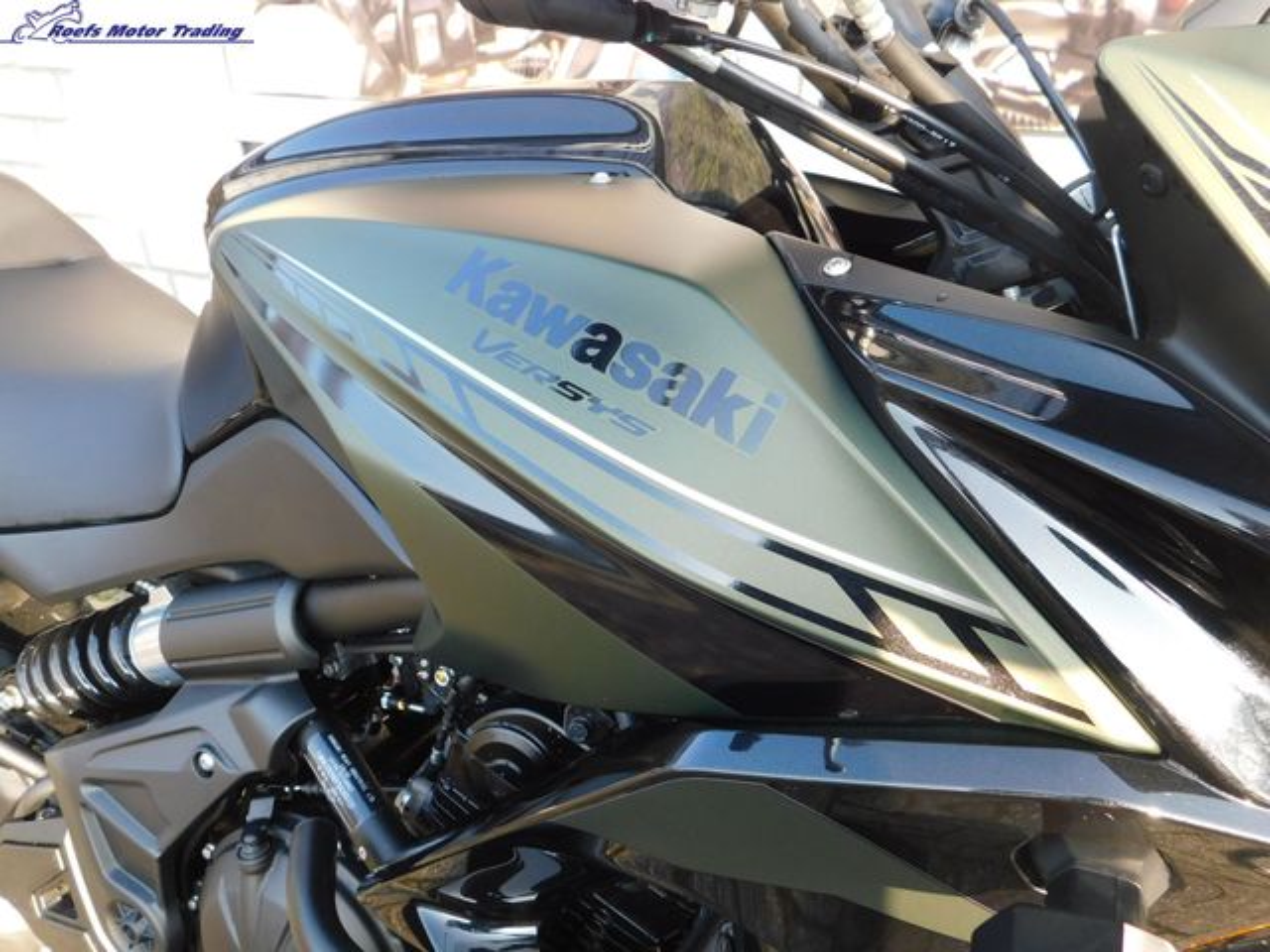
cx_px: 635
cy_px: 476
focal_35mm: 28
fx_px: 1027
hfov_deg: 63.4
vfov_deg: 49.7
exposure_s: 1/100
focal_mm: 4.9
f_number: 3.2
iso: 125
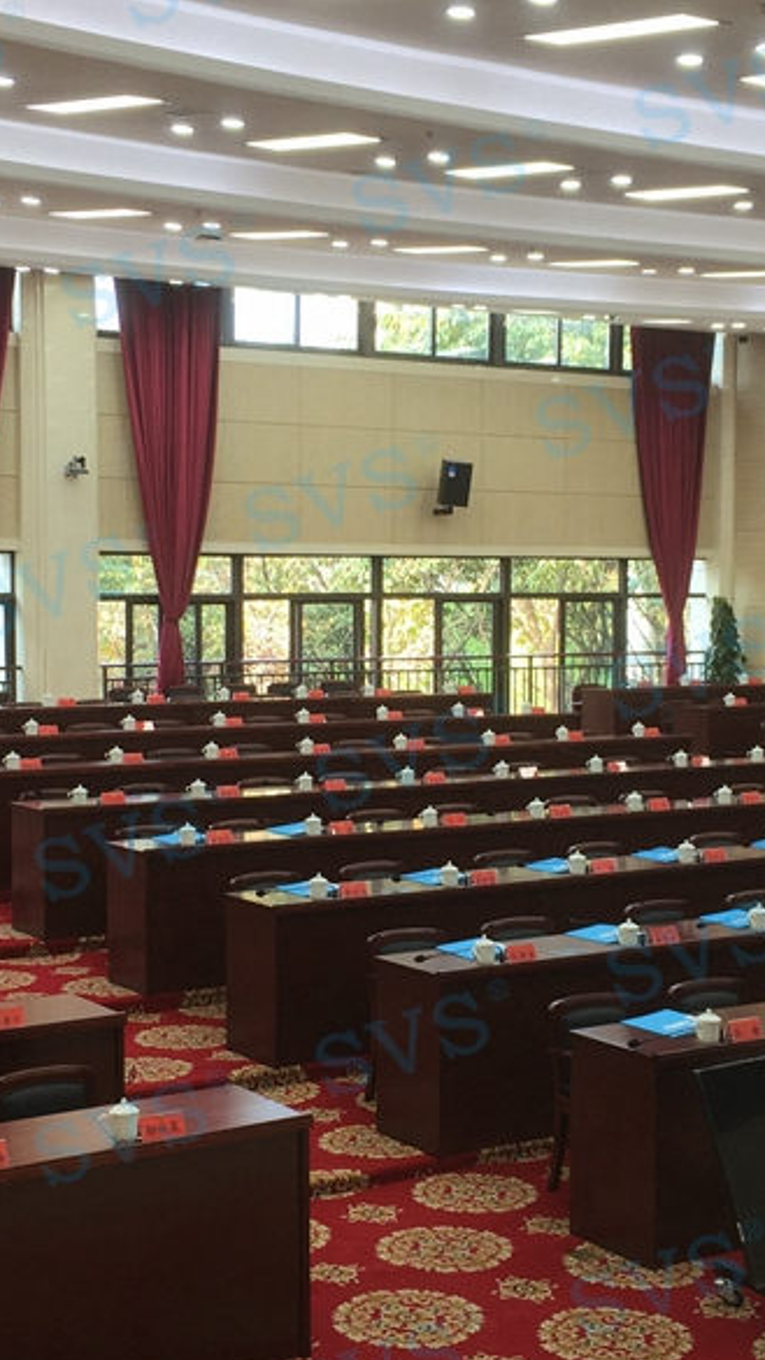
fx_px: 1948
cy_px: 721
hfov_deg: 22.2
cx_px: 374
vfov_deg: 38.5
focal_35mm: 54
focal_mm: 4.15
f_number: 2.2
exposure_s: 1/50
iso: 32
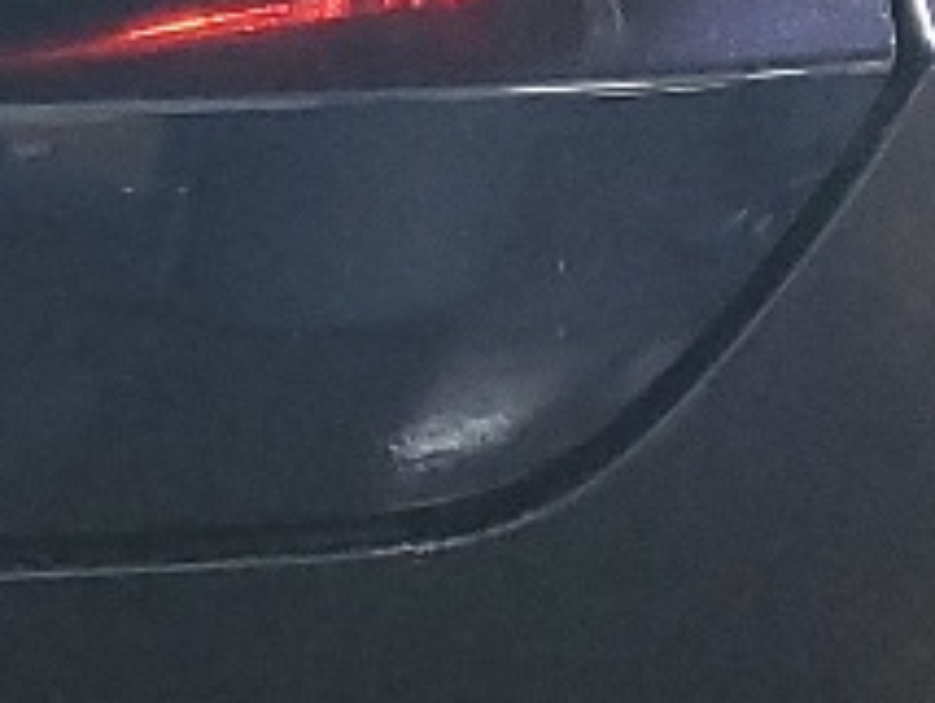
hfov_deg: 8.7
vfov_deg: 7.5
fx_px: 5246
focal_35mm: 194
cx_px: -1673
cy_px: -537
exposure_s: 1/60.2
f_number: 1.5
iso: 136
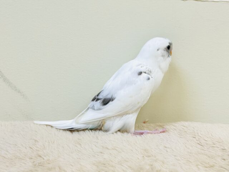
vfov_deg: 28.0
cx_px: 114
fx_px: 344
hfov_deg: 36.8
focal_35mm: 52
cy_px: 86
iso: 64
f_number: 2
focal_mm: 6
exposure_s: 1/99
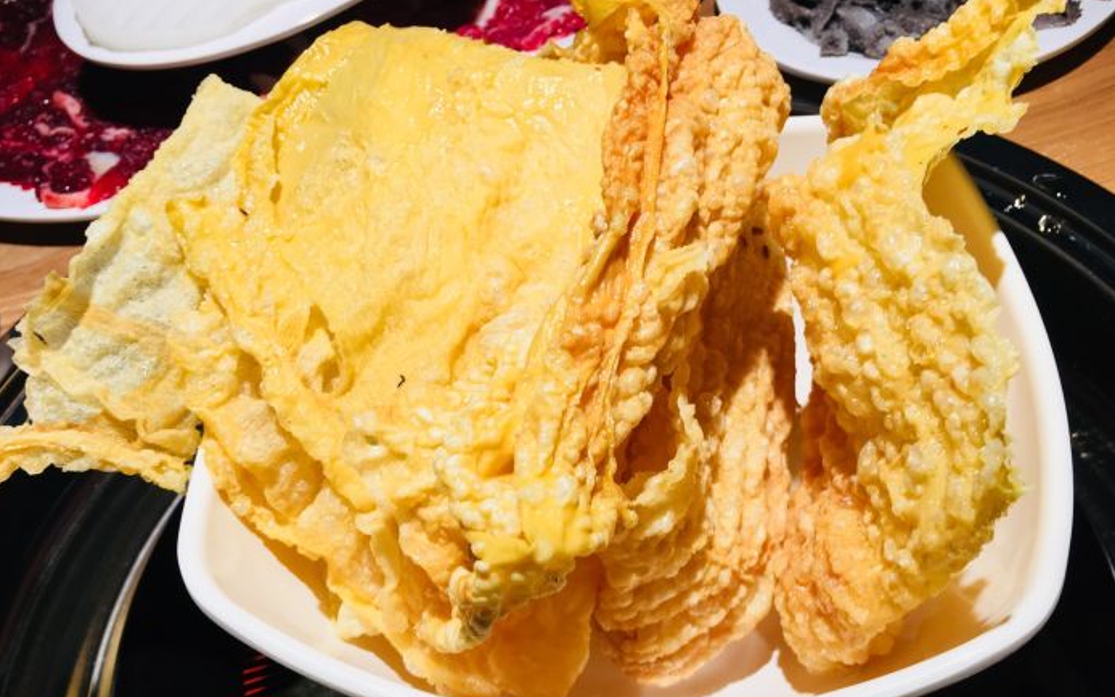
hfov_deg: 61.2
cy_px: 417
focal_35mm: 31
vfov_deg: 40.4
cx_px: 559
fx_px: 942
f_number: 2.2
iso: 25
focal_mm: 4.15
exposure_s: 1/50
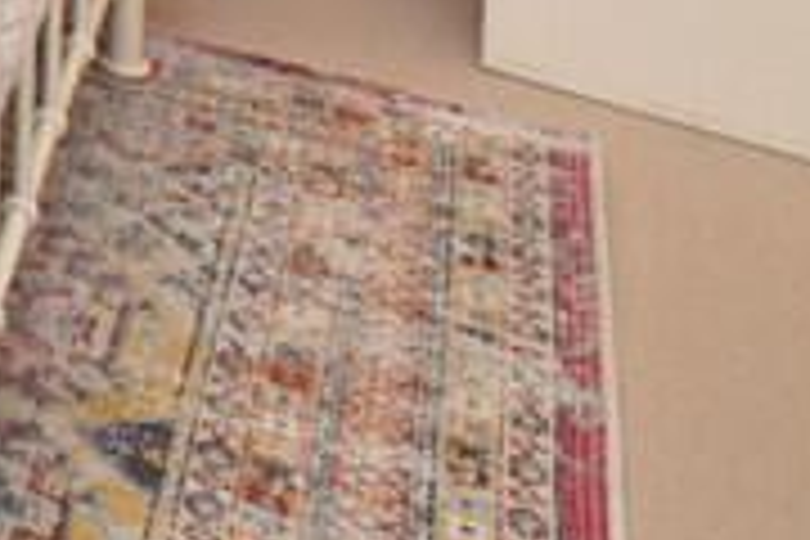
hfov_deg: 14.7
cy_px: -853
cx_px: -1080
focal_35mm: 94
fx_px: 2111
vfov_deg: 11.4
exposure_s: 1/60
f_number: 9
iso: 1600
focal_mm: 11
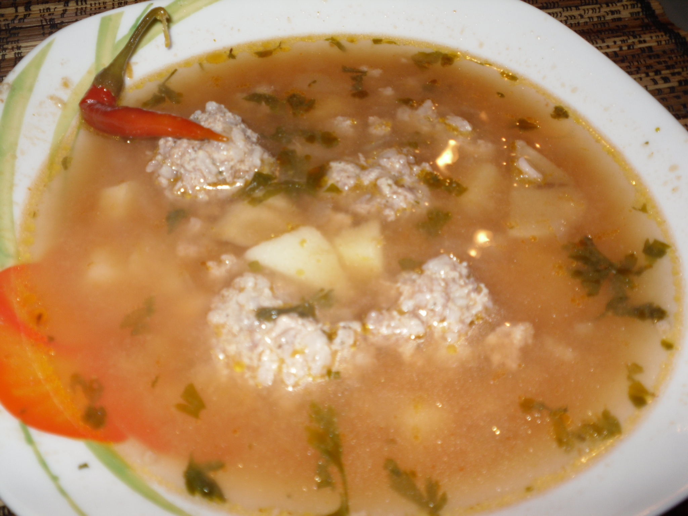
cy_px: 258
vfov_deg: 40.7
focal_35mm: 35
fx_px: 696
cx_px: 344
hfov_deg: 52.6
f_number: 3
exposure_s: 1/45
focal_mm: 6.3
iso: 80
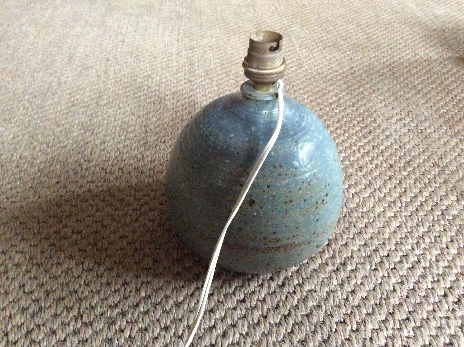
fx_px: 428
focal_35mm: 32
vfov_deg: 44.1
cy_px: 174
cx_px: 232
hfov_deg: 56.9
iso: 640
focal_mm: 3.3
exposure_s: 1/17
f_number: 2.4
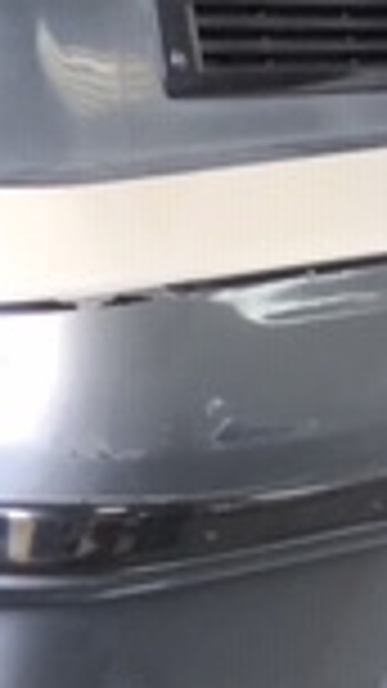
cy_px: 809
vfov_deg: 15.7
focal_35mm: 132
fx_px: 2409
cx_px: -963
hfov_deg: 7.5
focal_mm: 4.15
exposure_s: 1/158
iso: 25
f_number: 2.2
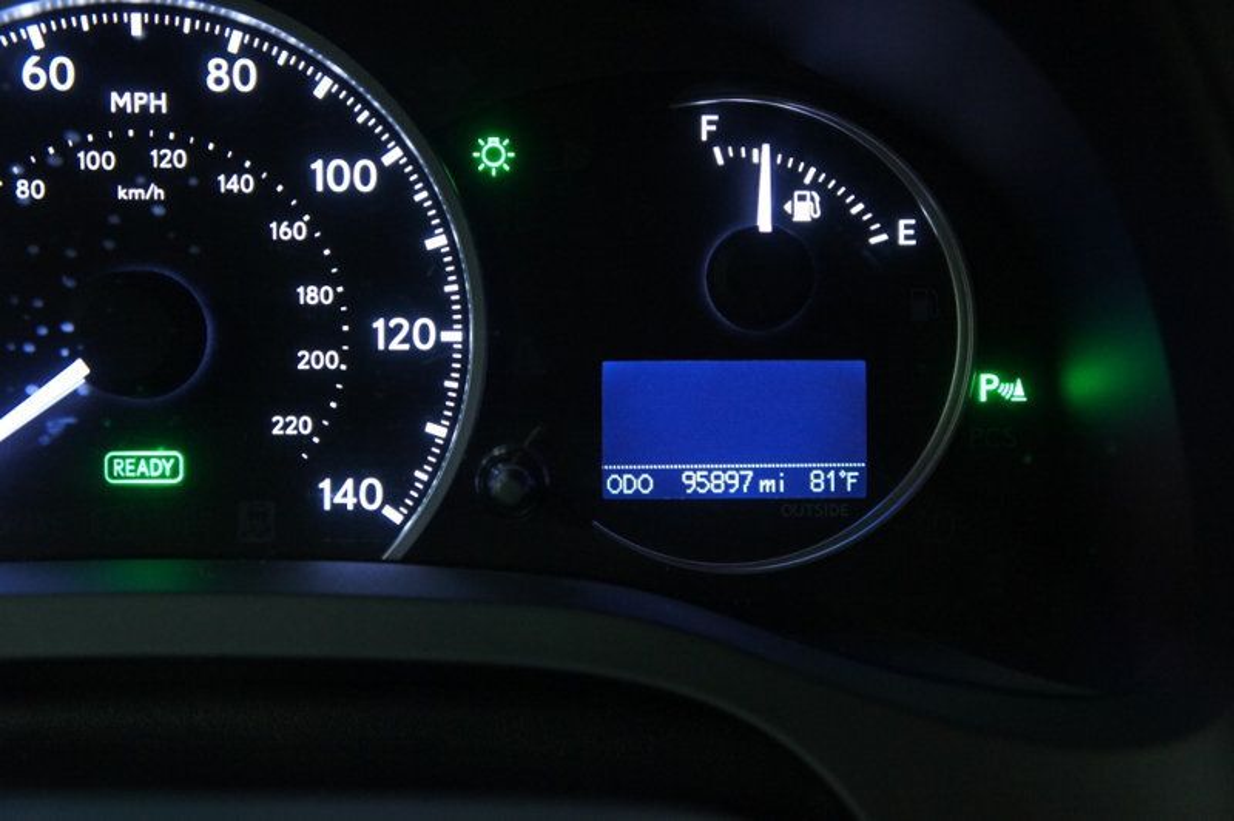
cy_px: 410
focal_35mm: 46
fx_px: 1593
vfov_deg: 28.9
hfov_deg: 42.4
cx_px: 617
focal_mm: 31
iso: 1600
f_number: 4.5
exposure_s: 1/15
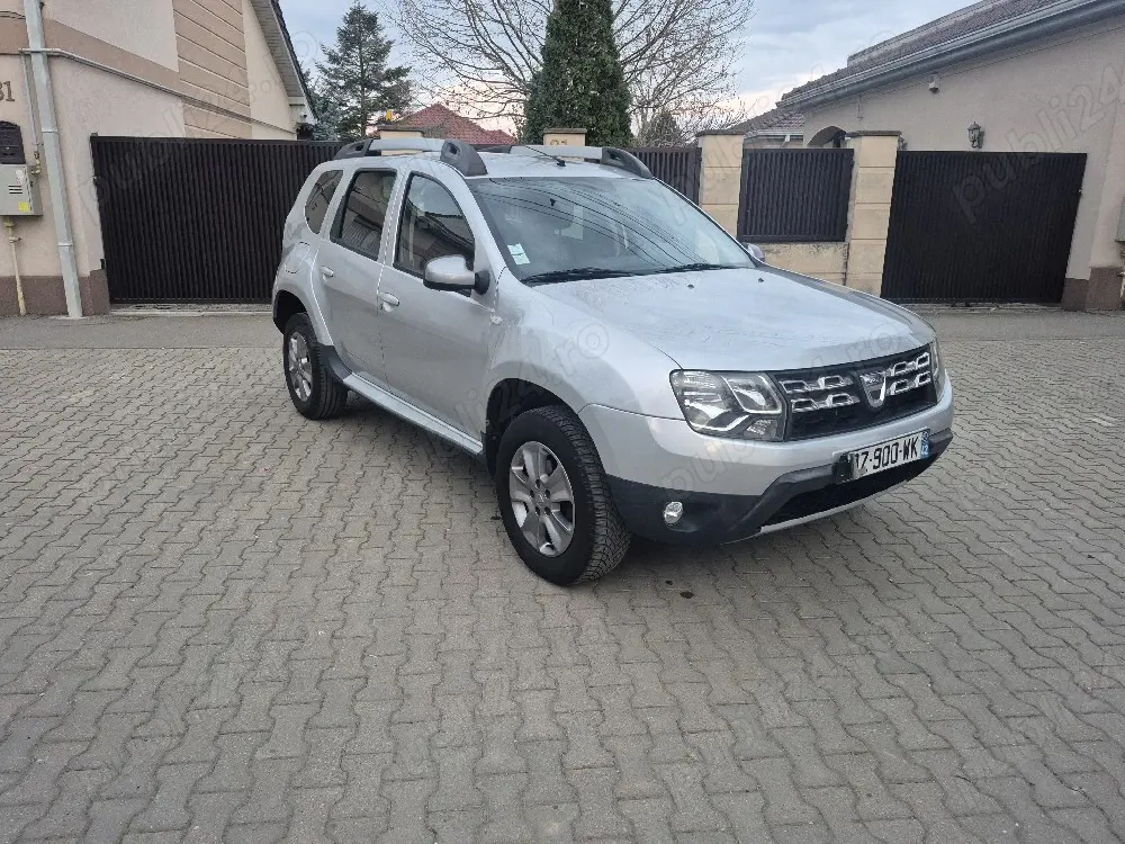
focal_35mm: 23
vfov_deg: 58.9
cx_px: 562
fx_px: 747
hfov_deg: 73.9
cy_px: 422
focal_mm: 5.4
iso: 640
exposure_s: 1/100
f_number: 1.8
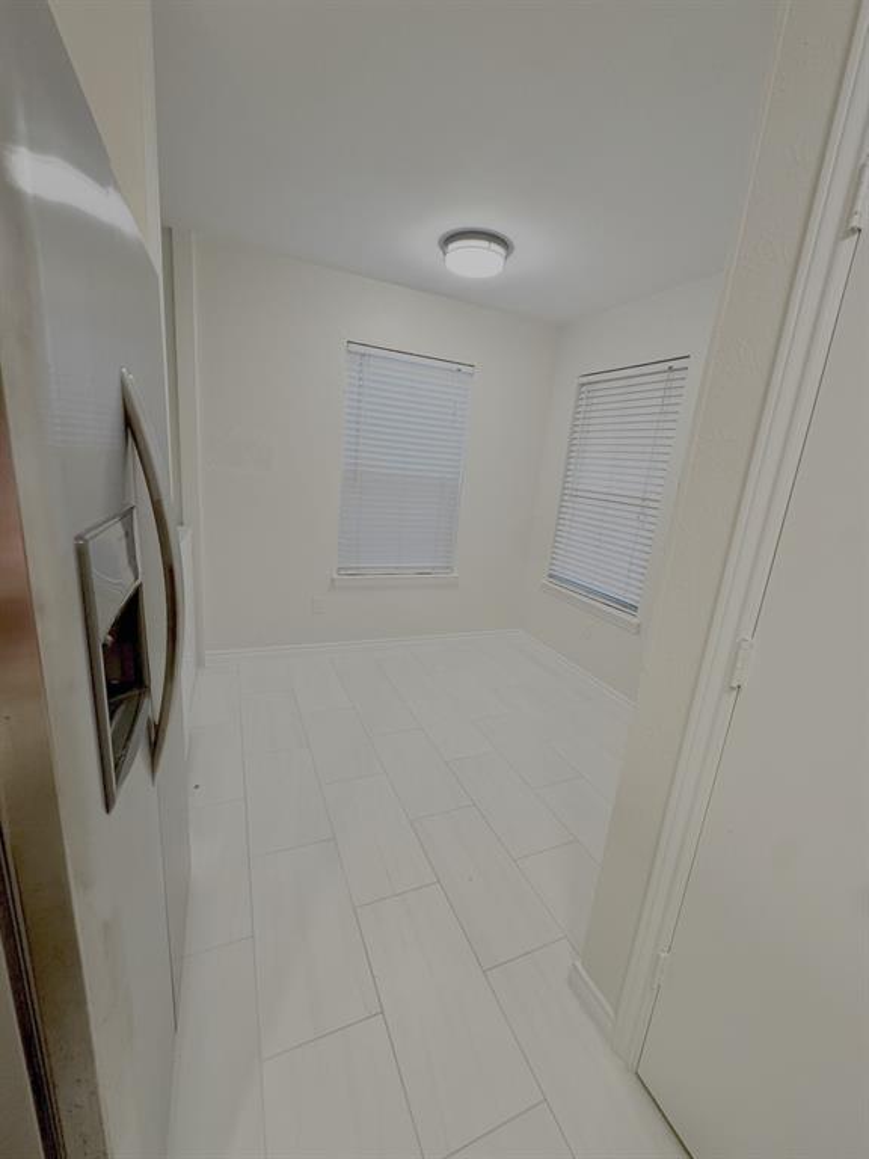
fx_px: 469
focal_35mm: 14
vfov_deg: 102.1
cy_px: 580
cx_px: 434
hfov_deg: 85.7
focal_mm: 2.22
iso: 200
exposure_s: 1/120
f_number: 2.2
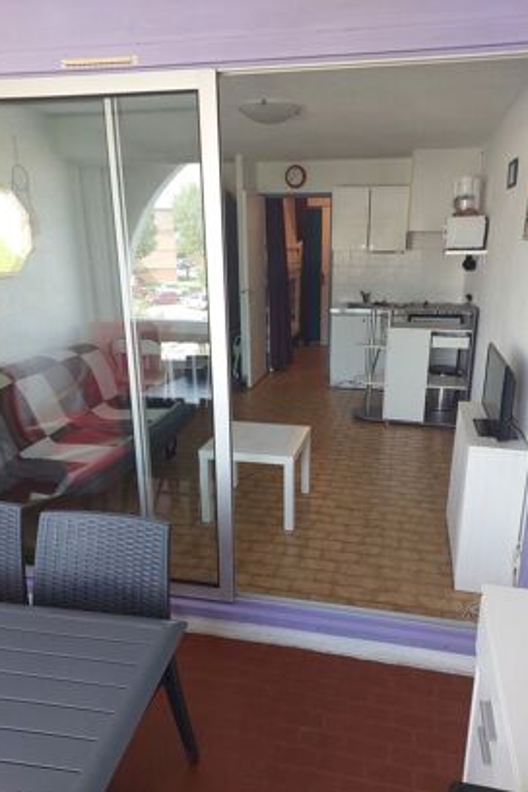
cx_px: 301
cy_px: 411
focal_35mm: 25
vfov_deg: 71.5
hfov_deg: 51.1
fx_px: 550
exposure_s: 1/100
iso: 125
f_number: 1.8
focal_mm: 5.06
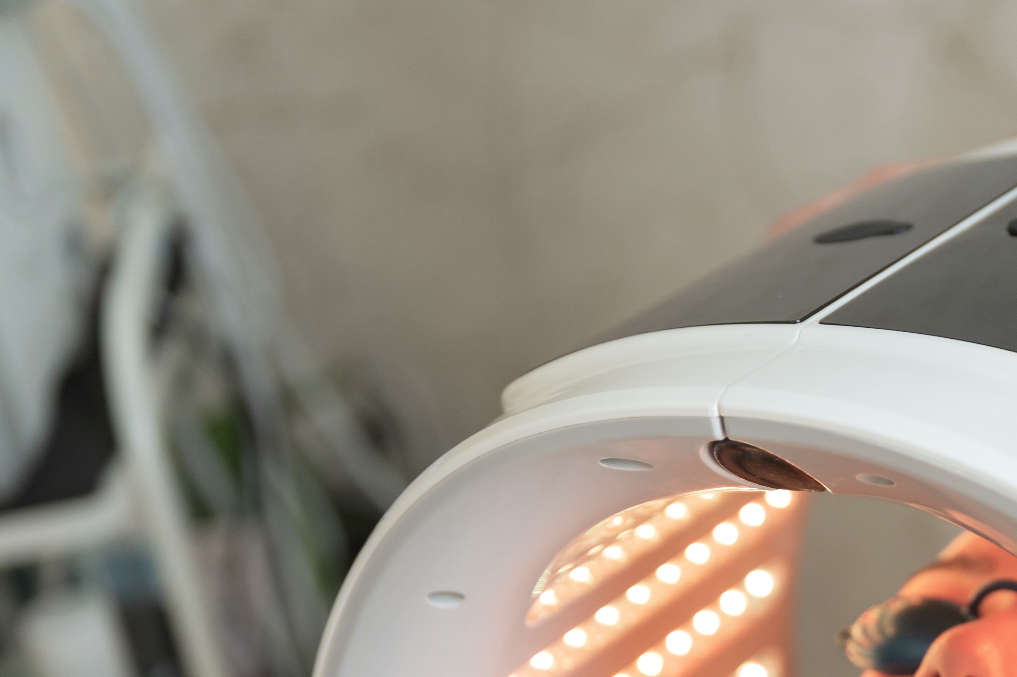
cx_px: 1004
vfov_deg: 15.0
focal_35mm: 90
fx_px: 2541
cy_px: 618
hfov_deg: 21.9
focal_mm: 43
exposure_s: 1/200
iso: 400
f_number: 2.8
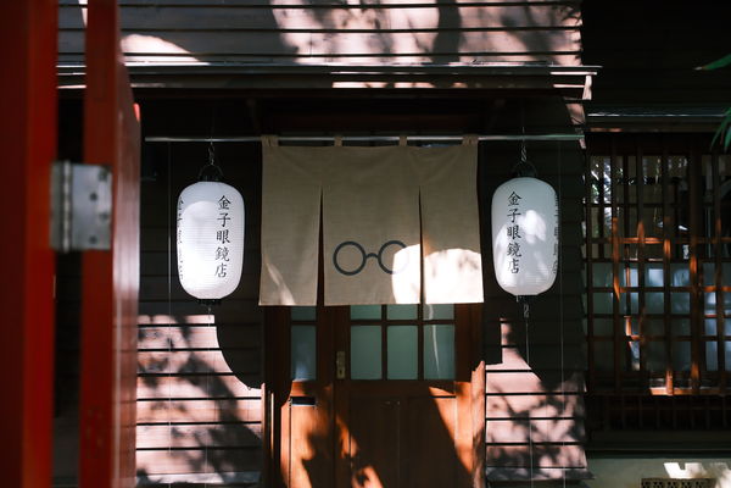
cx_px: 366
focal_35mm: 40
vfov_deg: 33.4
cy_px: 244
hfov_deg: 48.5
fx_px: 812
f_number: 2.8
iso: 1000
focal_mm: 26.4
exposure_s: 1/1400
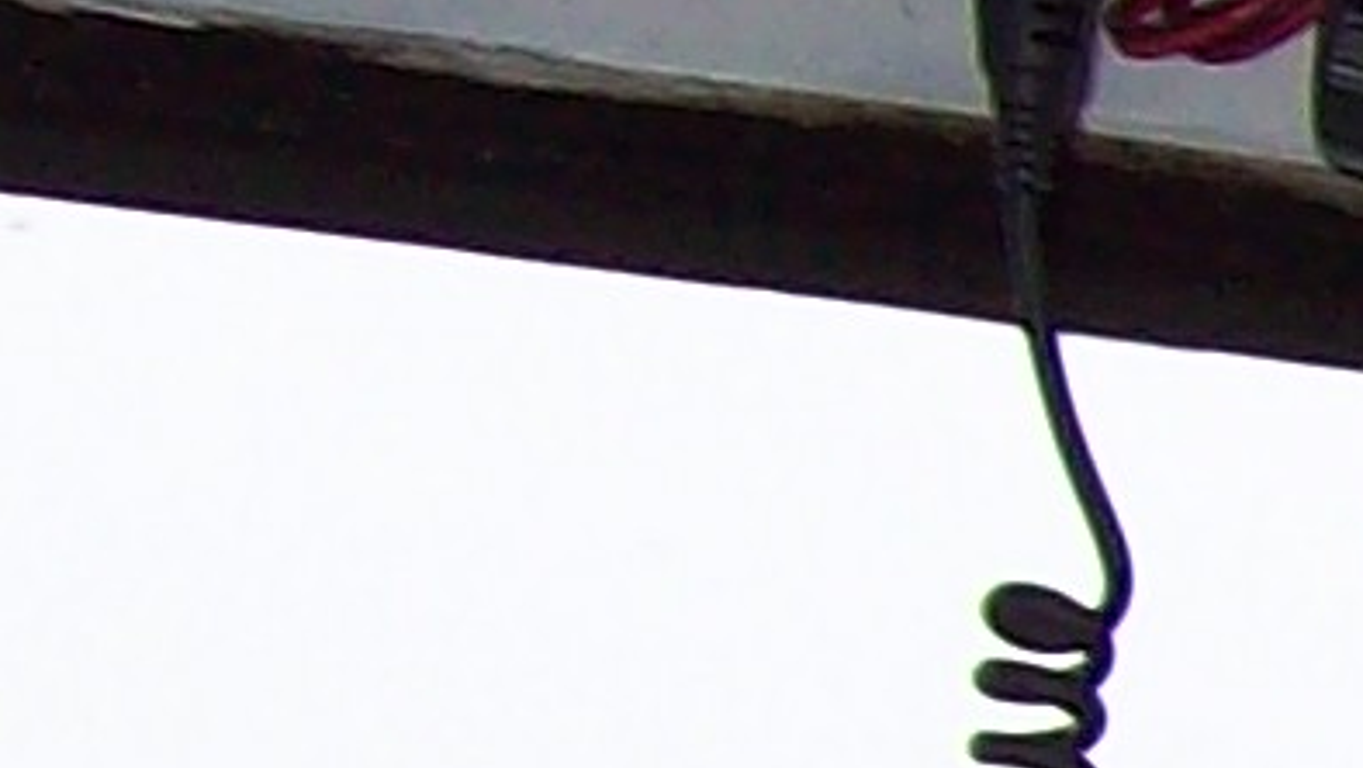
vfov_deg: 3.9
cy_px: 1664
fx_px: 10991
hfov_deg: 6.4
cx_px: 4231
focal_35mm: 304
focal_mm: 6
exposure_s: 1/153
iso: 80
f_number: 2.7
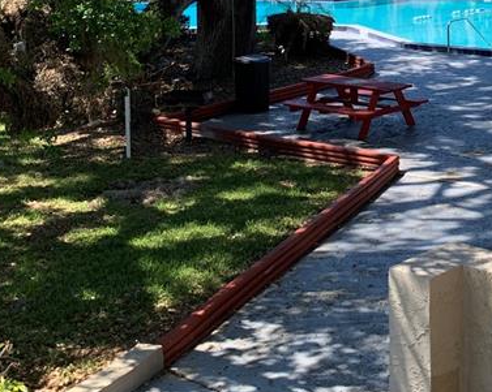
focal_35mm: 69
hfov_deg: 26.8
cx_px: 422
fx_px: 1004
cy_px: -21
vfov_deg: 21.2
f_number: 1.8
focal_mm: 4.25
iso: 25
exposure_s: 1/815
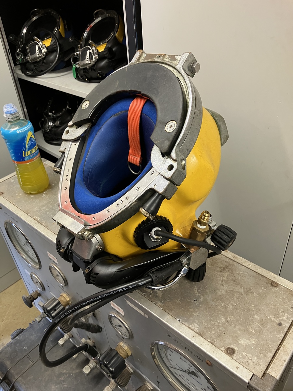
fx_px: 316
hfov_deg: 49.7
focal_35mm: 28
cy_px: 196
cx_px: 146
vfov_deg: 63.4
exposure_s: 1/50
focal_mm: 3.99
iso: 160
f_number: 1.8
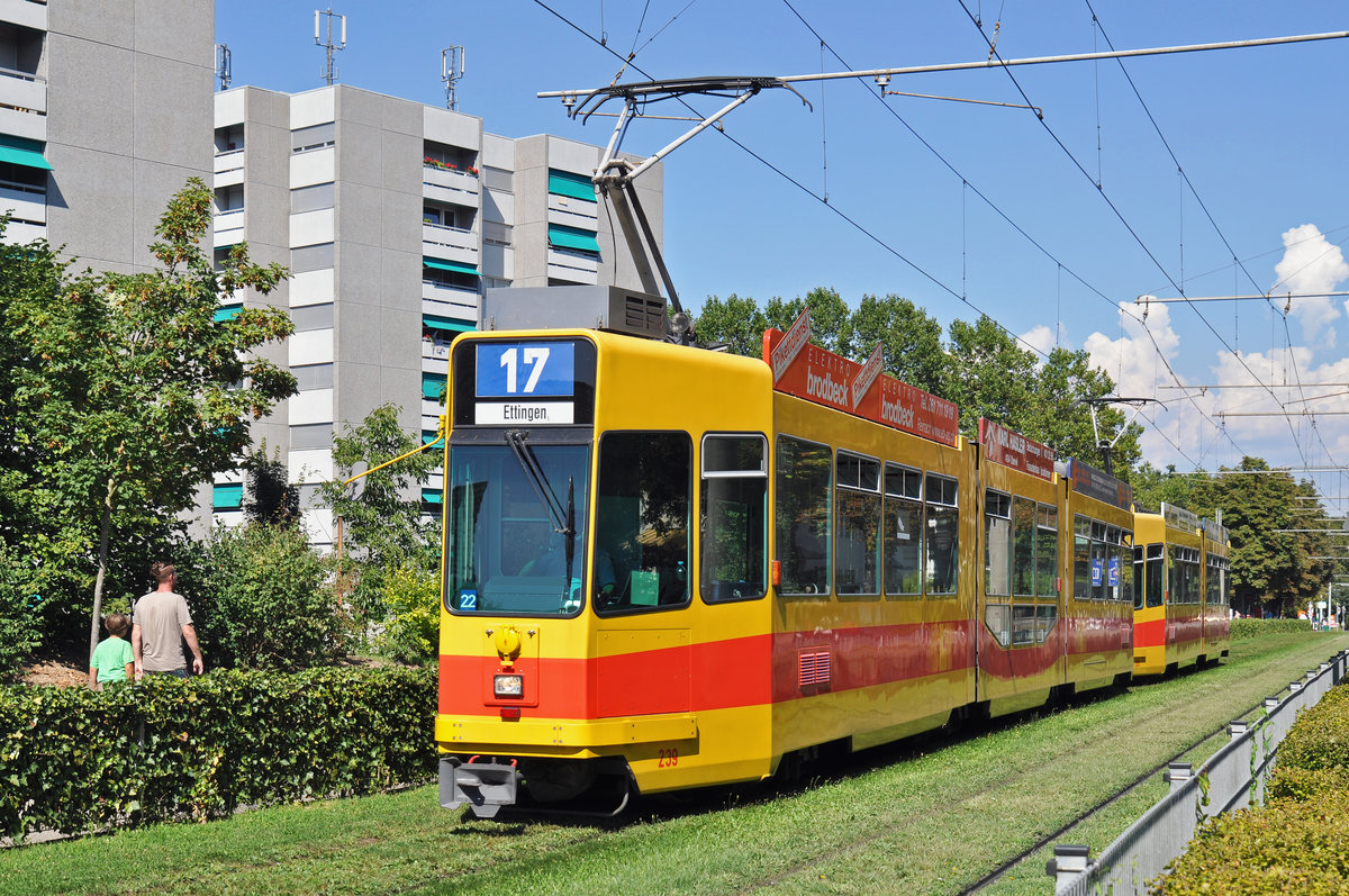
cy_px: 448
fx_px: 2021
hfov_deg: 36.9
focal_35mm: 54
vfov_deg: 25.0
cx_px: 674
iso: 200
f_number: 5.6
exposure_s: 1/1000
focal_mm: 36
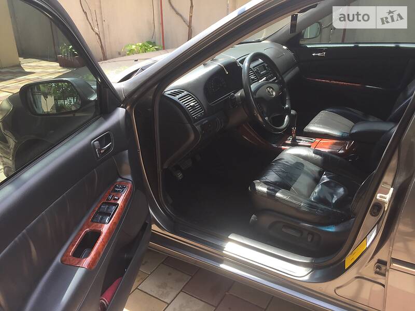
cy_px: 156
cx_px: 208
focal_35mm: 29
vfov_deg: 48.2
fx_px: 348
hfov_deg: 61.7
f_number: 2.2
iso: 32
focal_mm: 4.2
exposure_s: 1/370
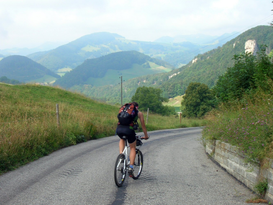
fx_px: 426
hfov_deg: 35.5
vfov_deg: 27.0
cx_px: 136
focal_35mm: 54
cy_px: 102
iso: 50
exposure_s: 1/107
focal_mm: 9
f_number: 5.7
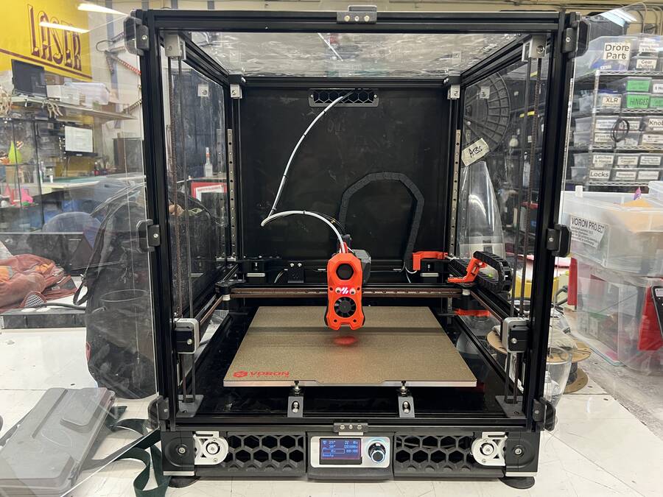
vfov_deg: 53.1
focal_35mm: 26
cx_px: 332
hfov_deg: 67.3
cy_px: 248
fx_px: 498
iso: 250
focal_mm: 5.7
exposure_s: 1/60
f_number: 1.5
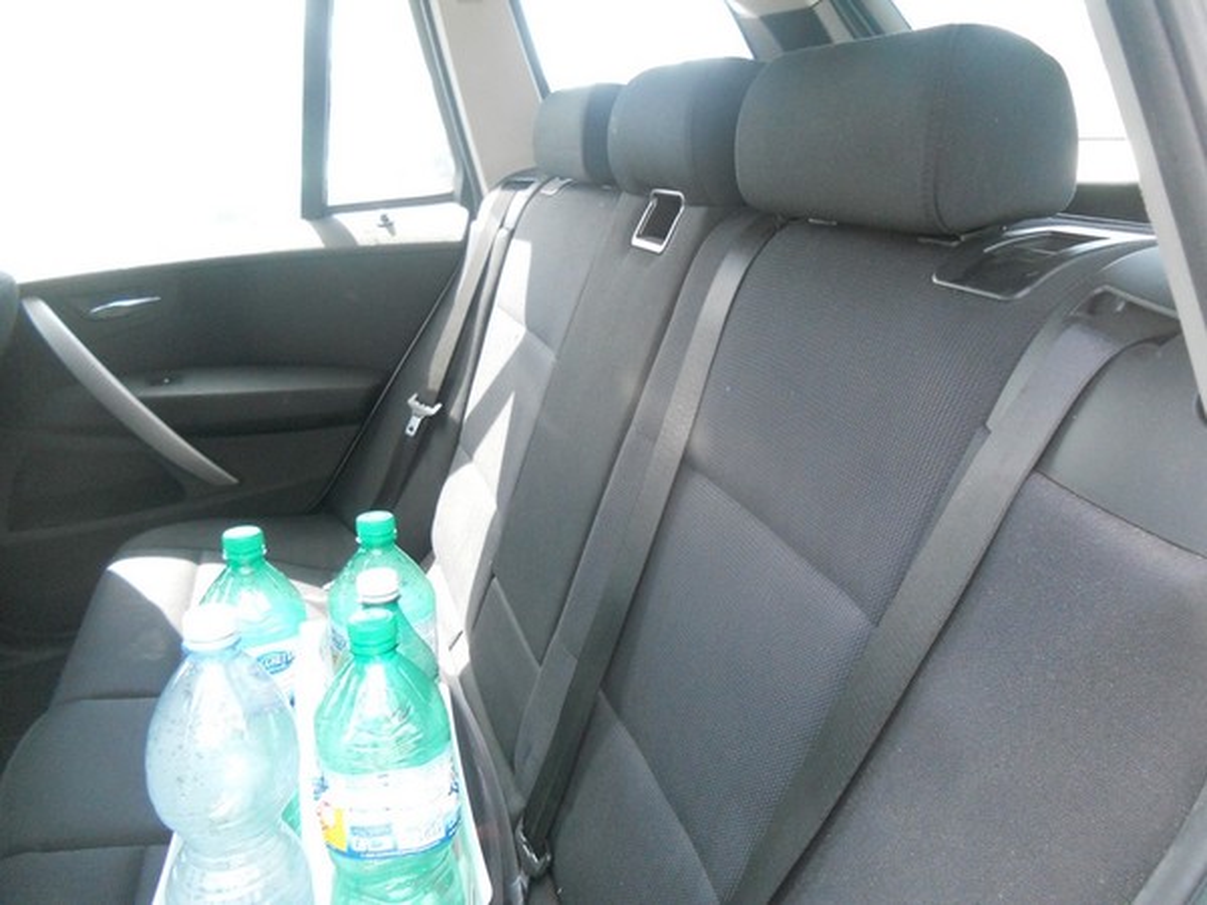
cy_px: 452
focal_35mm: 27
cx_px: 604
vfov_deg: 51.4
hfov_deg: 65.3
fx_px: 941
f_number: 3.2
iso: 320
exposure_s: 1/125
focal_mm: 4.9
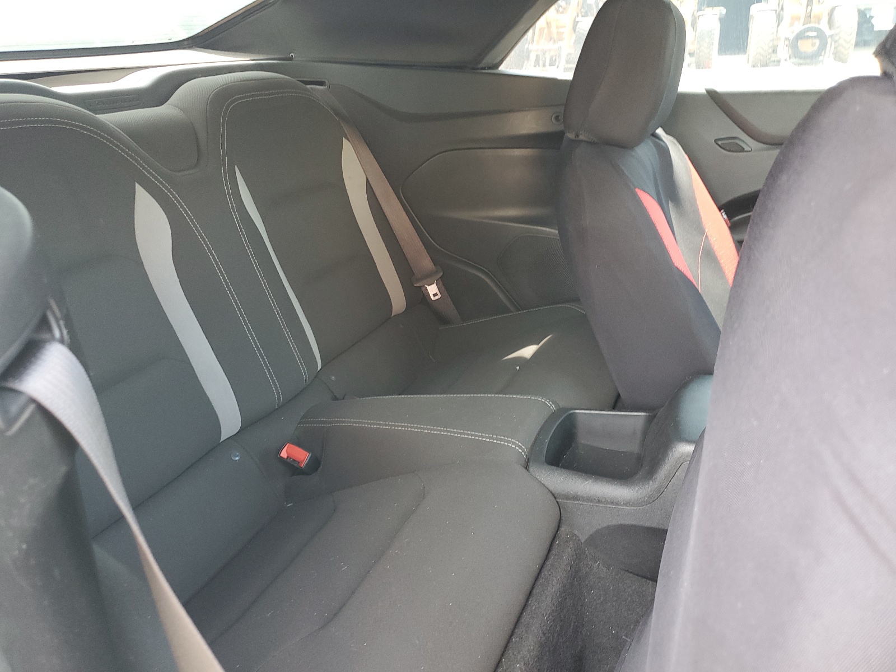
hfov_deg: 67.3
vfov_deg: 53.1
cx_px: 448
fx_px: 673
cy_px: 336
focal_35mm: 26
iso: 107
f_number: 1.5
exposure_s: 1/60.2
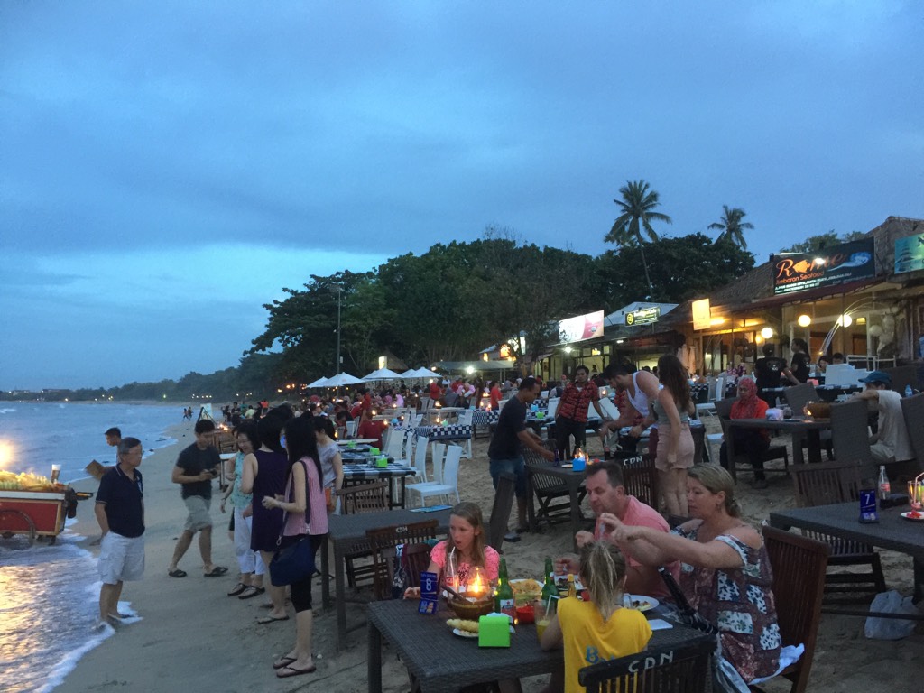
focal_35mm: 29
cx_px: 462
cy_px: 346
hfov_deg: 61.7
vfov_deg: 48.2
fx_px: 774
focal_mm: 4.15
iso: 125
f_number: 2.2
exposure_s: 1/8
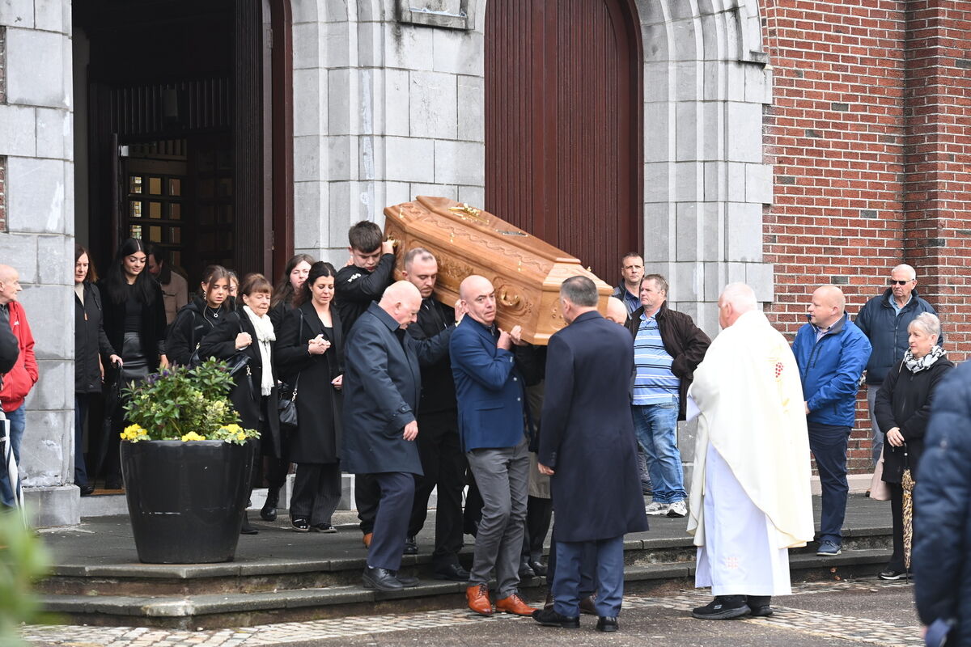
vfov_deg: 12.2
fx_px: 3021
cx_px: 486
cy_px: 324
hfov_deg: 18.3
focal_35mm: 112
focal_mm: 112
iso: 800
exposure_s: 1/640
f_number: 7.1
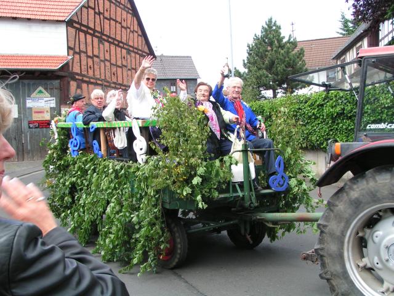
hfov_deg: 45.8
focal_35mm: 41
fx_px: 467
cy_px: 148
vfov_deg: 35.1
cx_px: 197
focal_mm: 6.3
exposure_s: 1/125
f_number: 4.5
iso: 50
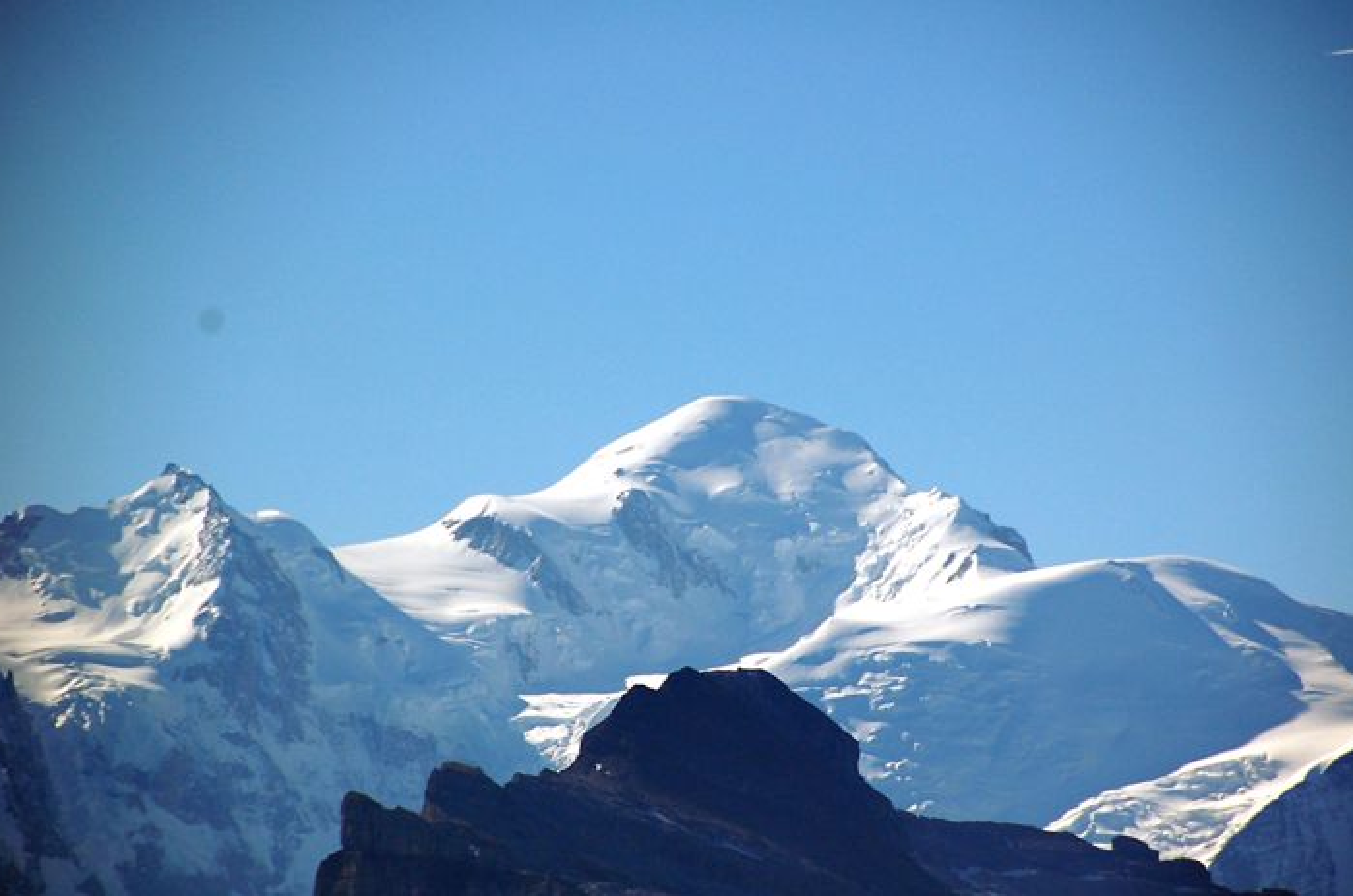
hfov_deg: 5.8
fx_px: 13352
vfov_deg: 3.8
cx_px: 741
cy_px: 501
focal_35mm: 356
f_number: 5.6
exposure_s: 1/2000
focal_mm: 200
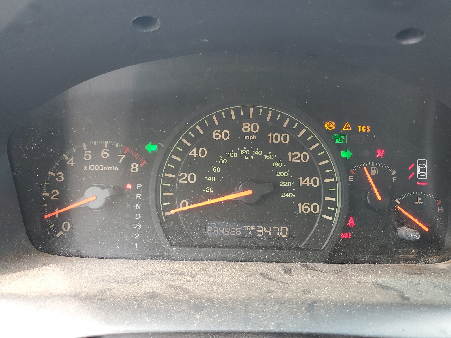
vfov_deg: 53.1
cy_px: 169
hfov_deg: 67.3
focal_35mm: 26
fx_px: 339
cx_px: 226
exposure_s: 1/60.2
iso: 59
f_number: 1.5
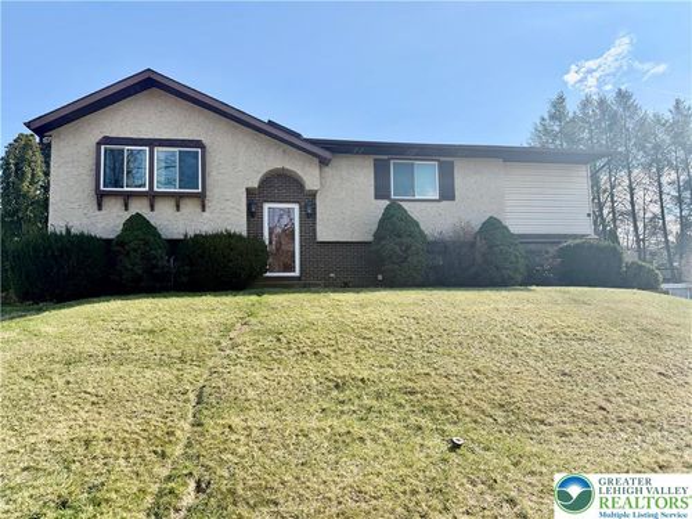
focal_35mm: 24
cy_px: 260
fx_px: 480
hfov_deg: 71.6
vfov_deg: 56.8
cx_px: 346
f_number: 1.78
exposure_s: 1/4673
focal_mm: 6.76
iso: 100
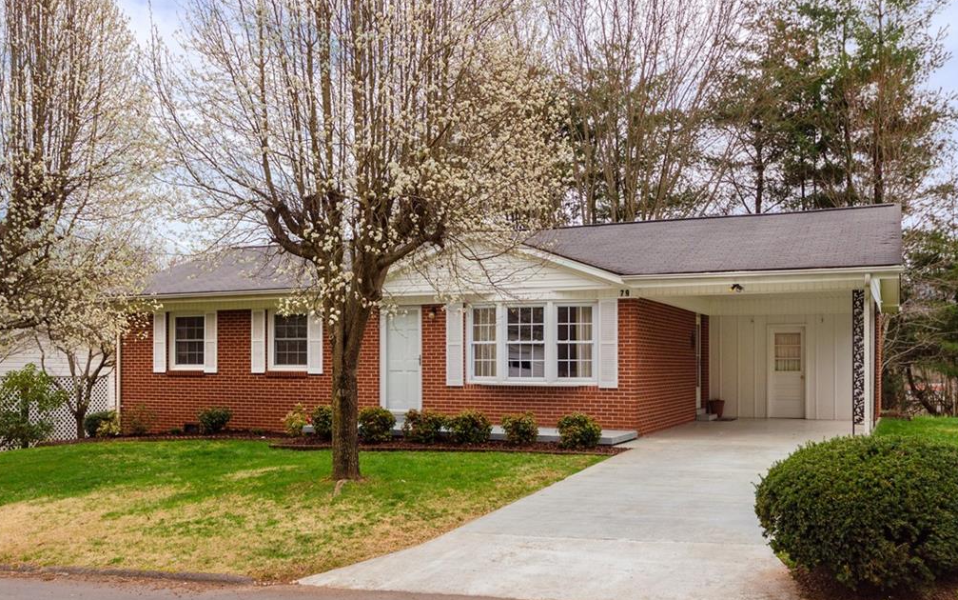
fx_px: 810
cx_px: 480
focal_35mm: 31
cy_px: 301
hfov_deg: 61.2
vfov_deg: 40.6
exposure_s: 1/100
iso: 125
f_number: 7.1
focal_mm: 20
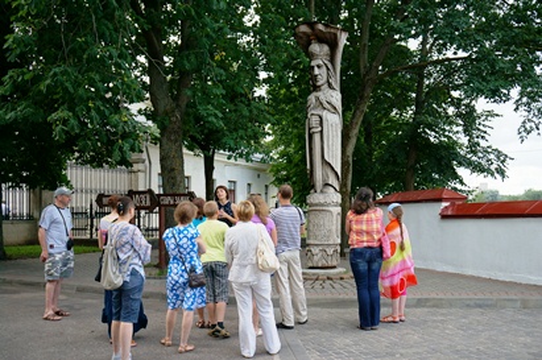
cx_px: 271
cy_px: 180
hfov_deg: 51.3
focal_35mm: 38
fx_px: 564
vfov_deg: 35.4
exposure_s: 1/160
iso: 100
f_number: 4.5
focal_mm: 25
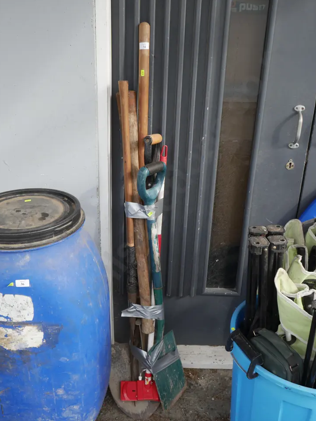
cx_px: 155
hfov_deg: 41.8
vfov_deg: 53.9
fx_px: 413
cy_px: 215
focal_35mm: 34
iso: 200
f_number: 5
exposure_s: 1/160
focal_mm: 16
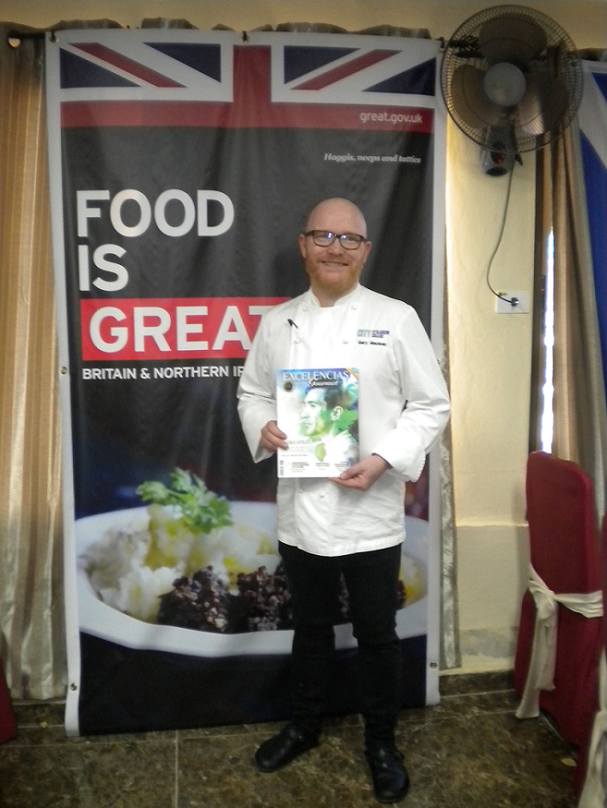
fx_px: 817
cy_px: 404
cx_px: 304
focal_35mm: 35
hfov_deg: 40.8
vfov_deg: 52.6
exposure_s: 1/30
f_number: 3.1
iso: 400
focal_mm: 6.3
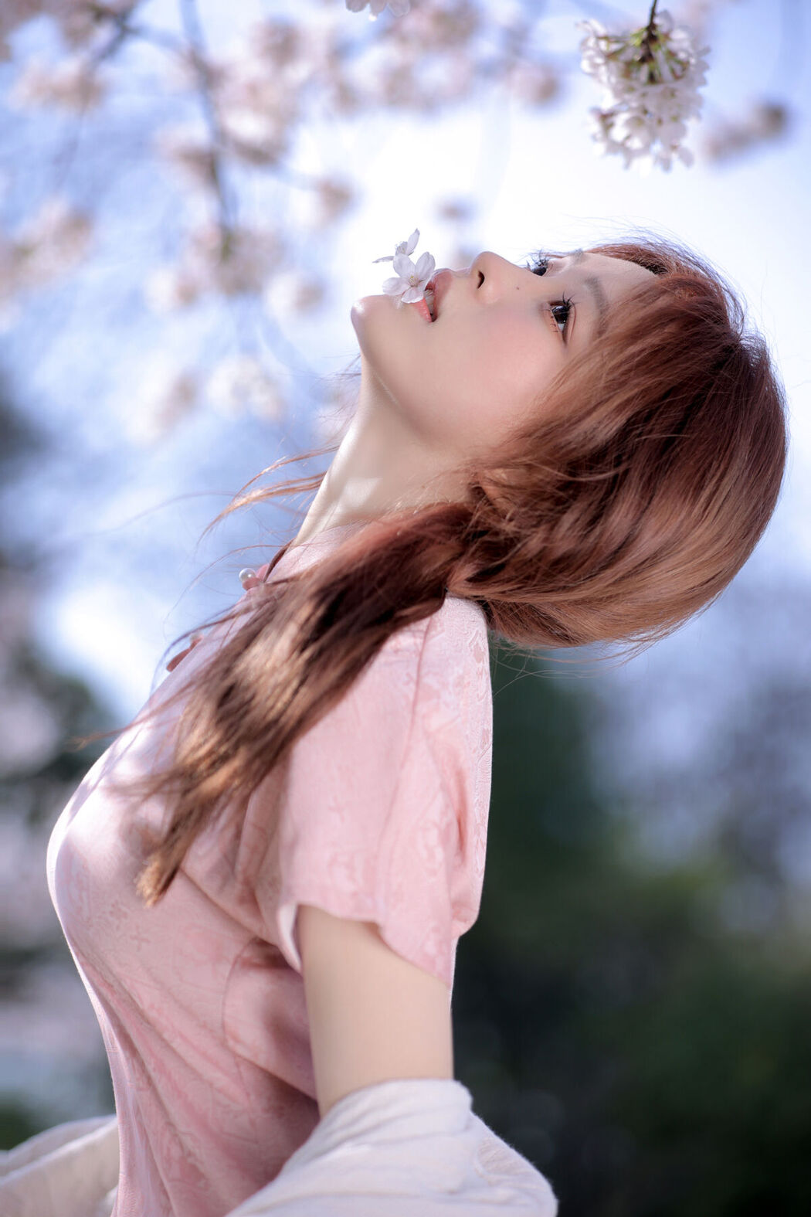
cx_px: 406
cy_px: 608
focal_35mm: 90
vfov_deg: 22.6
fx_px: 3041
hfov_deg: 15.2
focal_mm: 90
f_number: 2.8
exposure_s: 1/1250
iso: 160
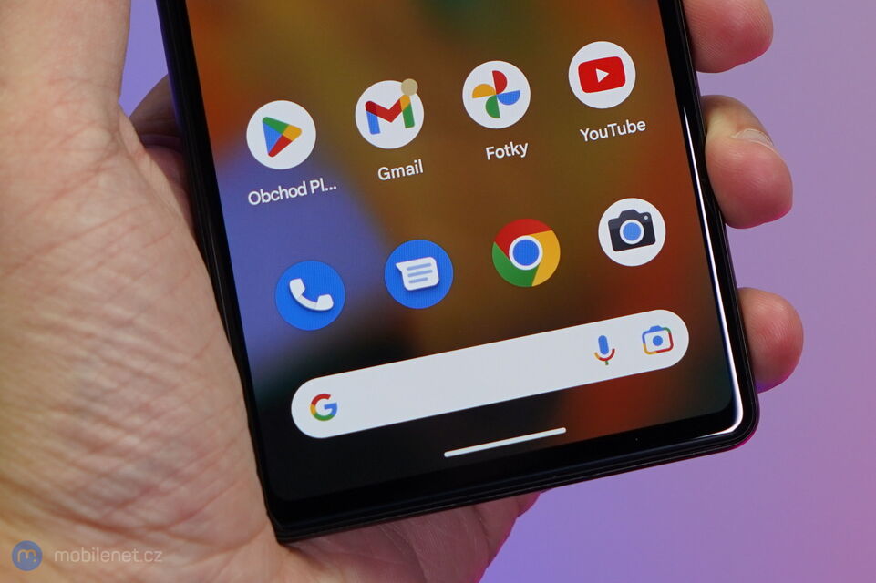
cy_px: 292
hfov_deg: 39.6
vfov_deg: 27.0
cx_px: 438
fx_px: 1216
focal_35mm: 50
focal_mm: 50
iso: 800
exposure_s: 1/160
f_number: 7.1
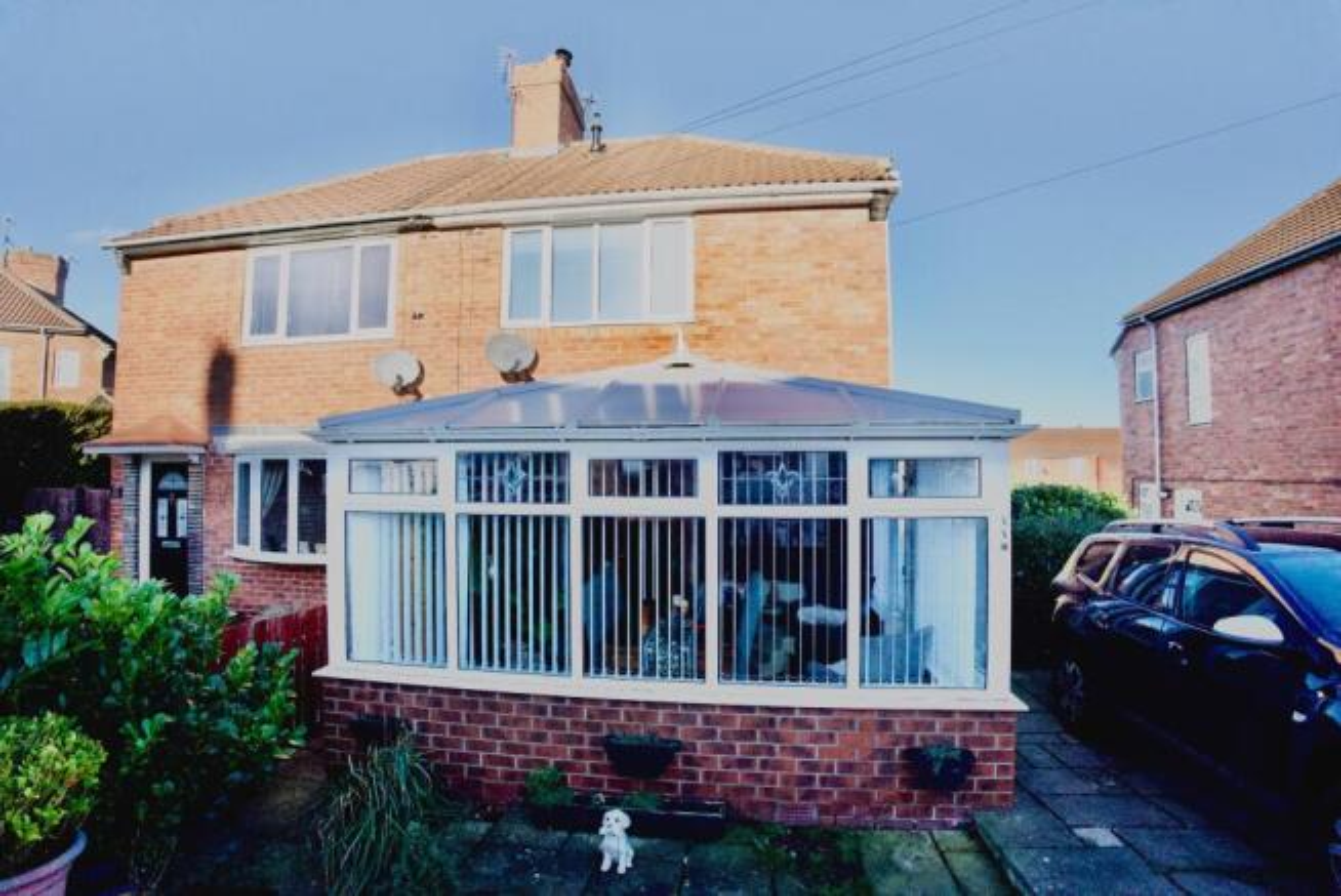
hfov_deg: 96.7
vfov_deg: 73.8
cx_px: 670
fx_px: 596
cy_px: 448
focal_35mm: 16
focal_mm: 16
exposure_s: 1/3200
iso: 4000
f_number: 10
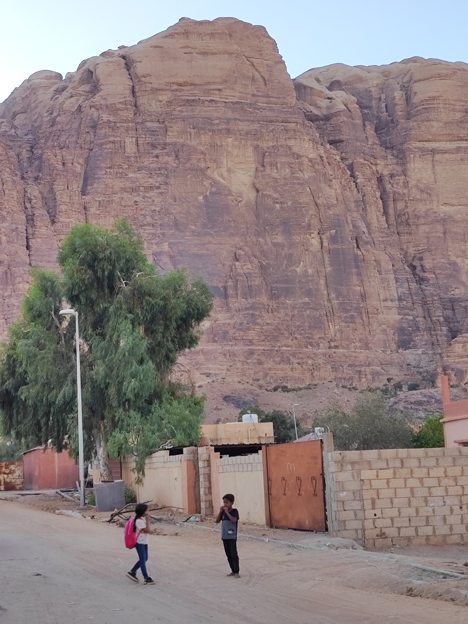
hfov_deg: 58.9
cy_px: 312
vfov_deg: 73.9
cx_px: 234
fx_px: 415
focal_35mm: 23
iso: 50
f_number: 1.8
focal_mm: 5.4
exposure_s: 1/731
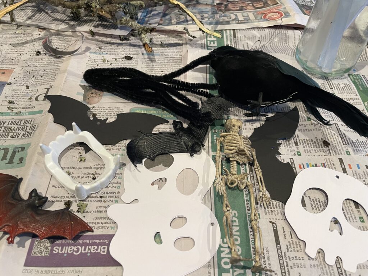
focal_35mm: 26
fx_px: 276
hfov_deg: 67.3
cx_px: 184
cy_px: 138
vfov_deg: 53.1
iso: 80
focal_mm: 4.2
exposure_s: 1/50
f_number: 1.6
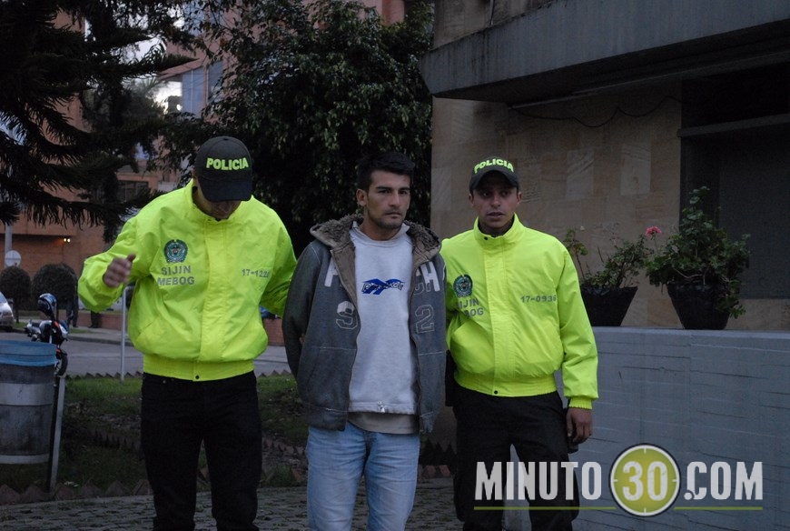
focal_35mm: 82
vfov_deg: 16.6
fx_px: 1814
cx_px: 395
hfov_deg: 24.6
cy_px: 266
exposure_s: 1/400
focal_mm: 55
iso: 1250
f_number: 5.6
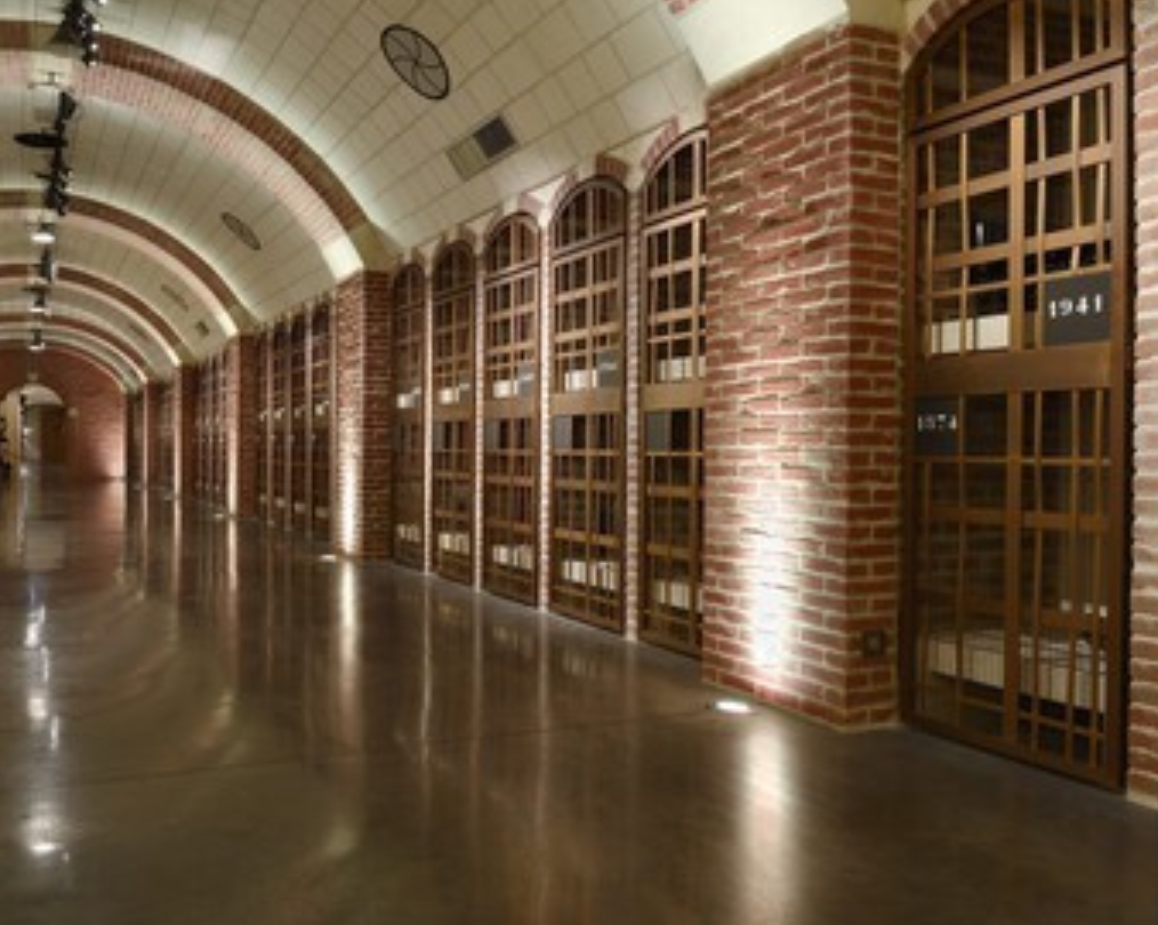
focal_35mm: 28
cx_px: 445
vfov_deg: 51.5
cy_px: 449
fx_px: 959
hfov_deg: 61.5
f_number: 8
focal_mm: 24
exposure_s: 1.6
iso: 200
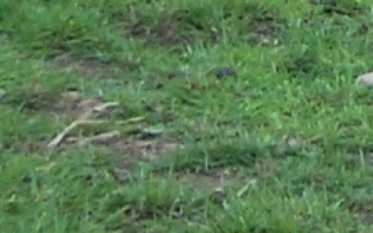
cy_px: -632
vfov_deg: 2.7
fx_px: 4794
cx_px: 1094
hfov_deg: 4.3
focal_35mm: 472
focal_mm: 10.2
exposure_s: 1/400
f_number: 3.5
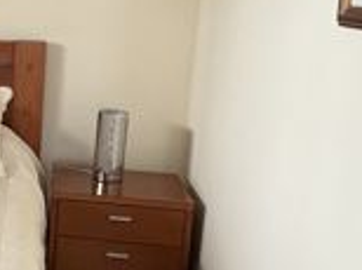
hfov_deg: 26.2
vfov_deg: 22.8
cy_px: 101
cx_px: -100
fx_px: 668
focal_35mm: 64
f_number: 2.2
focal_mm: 2.22
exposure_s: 1/50
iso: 400
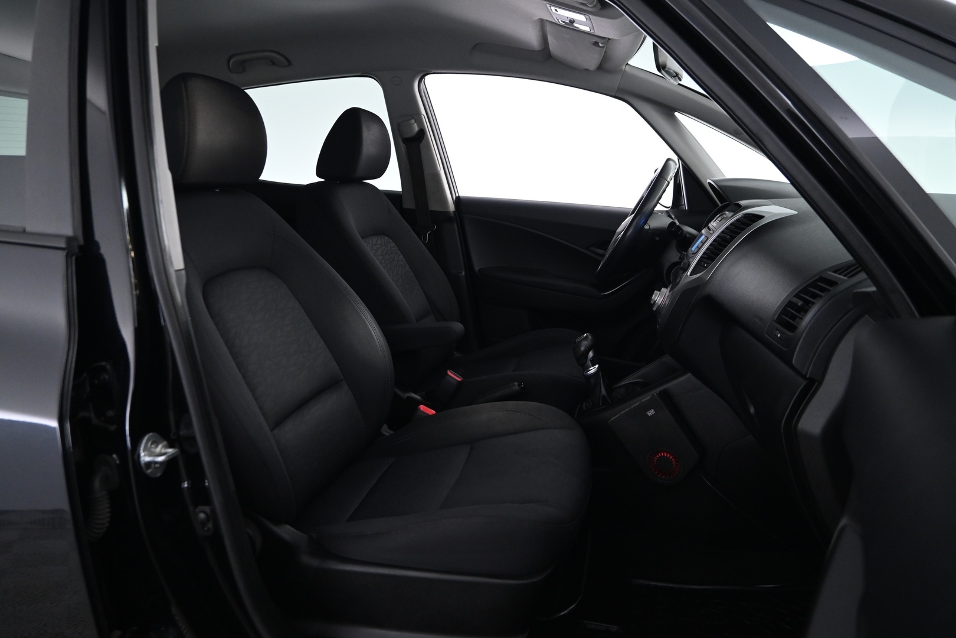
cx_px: 478
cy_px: 319
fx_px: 637
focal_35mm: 24
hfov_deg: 73.7
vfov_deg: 53.1
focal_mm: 16
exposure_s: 1/20
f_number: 3.5
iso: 1600
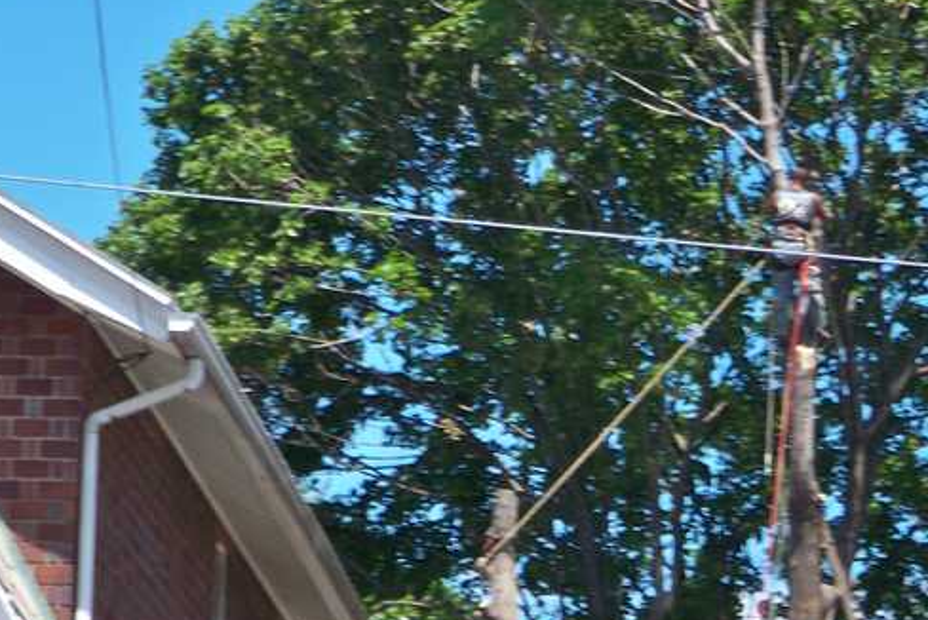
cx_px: 700
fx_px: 4668
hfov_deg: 11.3
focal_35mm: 181
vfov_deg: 7.6
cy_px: 380
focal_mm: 15.1
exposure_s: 1/200
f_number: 5.1
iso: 80
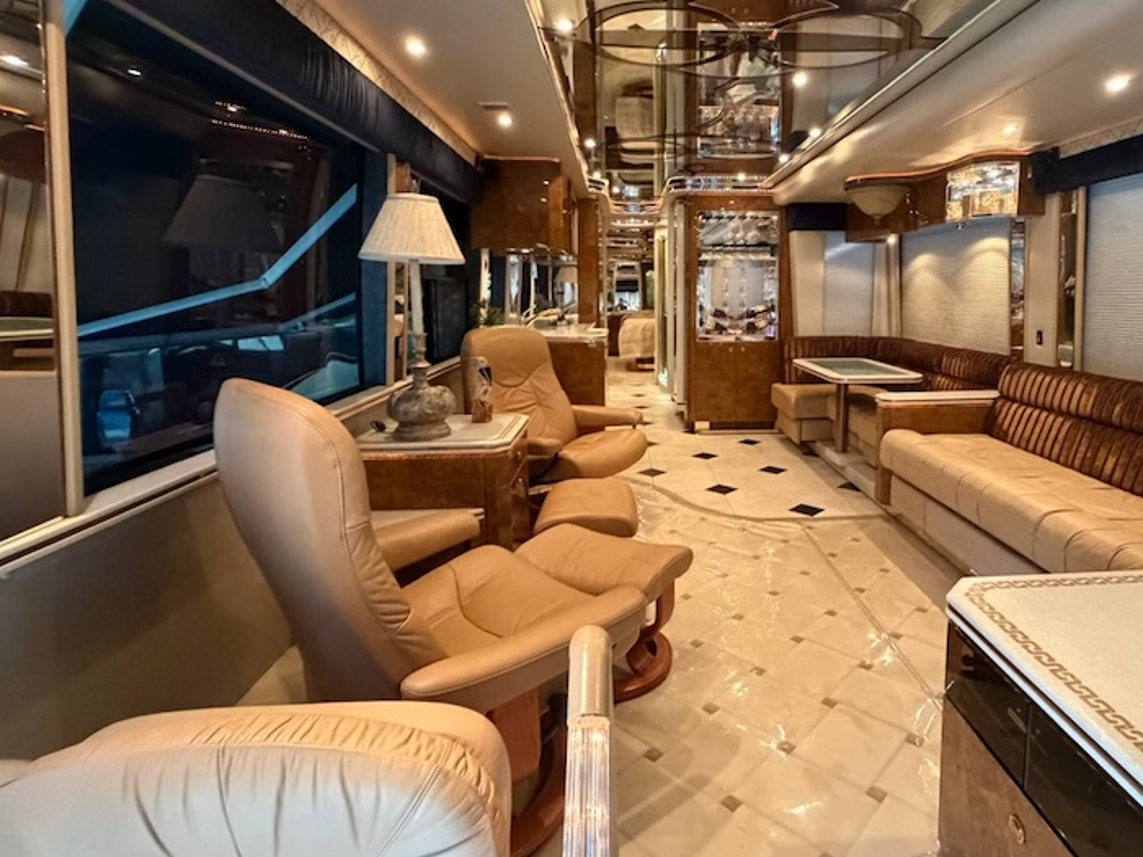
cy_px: 371
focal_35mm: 20
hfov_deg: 80.9
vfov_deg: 65.7
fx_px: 660
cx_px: 676
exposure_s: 1/60
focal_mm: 2.22
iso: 1000
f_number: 2.2
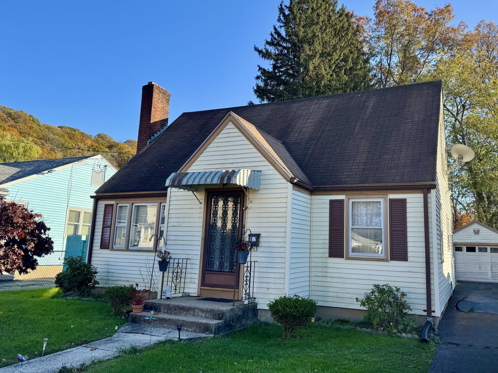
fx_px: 403
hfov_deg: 63.1
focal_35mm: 28
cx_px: 286
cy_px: 178
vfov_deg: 49.7
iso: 80
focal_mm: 6.76
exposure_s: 1/1678
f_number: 1.78
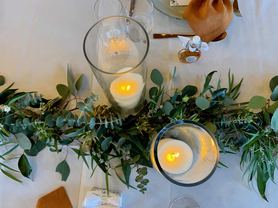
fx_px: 209
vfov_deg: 53.1
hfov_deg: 67.3
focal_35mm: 26
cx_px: 139
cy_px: 104
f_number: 1.8
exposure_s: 1/50
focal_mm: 4.25
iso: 125
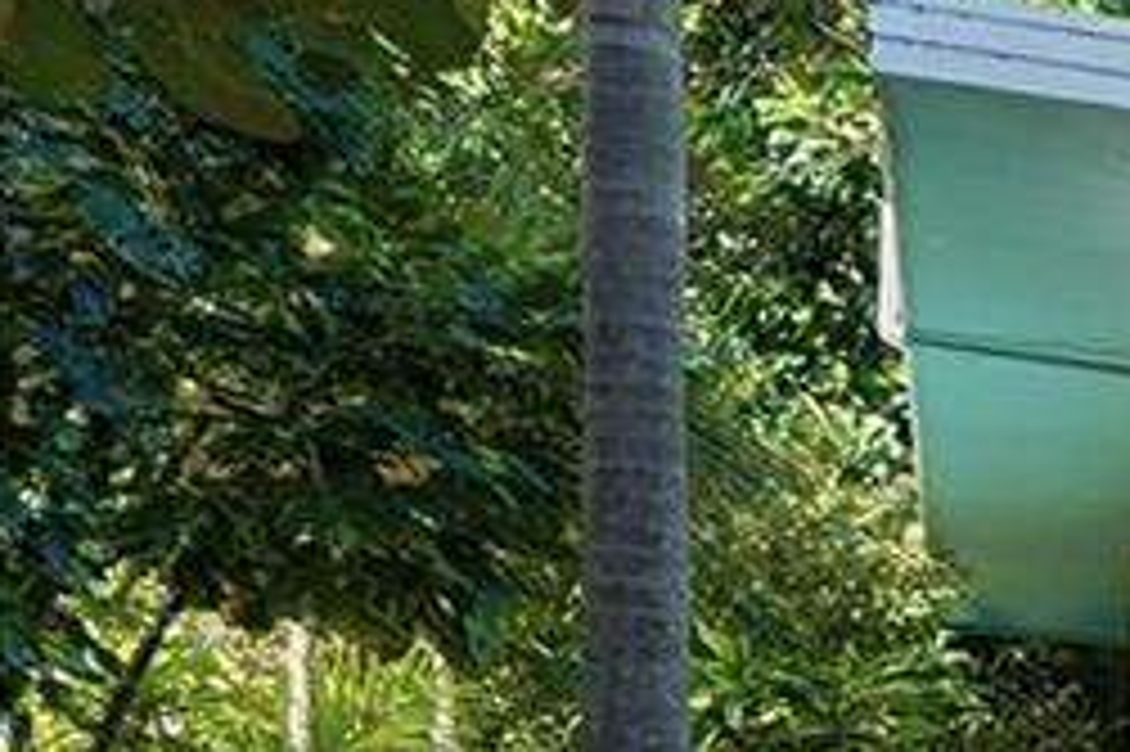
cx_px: 3584
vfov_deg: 12.4
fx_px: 3199
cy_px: 1281
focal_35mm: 102
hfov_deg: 10.8
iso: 400
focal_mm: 16
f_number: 8
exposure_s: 1/1600
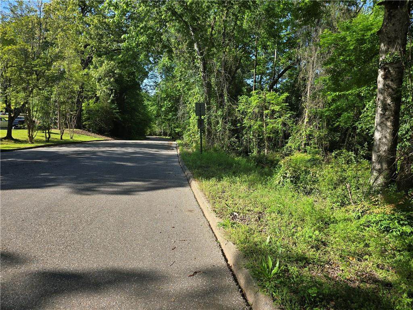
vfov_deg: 58.9
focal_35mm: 23
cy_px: 155
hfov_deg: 73.9
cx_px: 206
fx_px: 274
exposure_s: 1/305
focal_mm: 6.3
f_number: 1.7
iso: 12
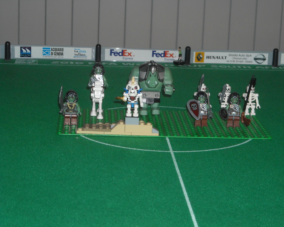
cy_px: 113
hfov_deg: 17.5
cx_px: 152
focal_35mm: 110
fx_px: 925
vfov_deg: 14.0
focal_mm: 17.1
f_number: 4.7
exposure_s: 1/125
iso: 200
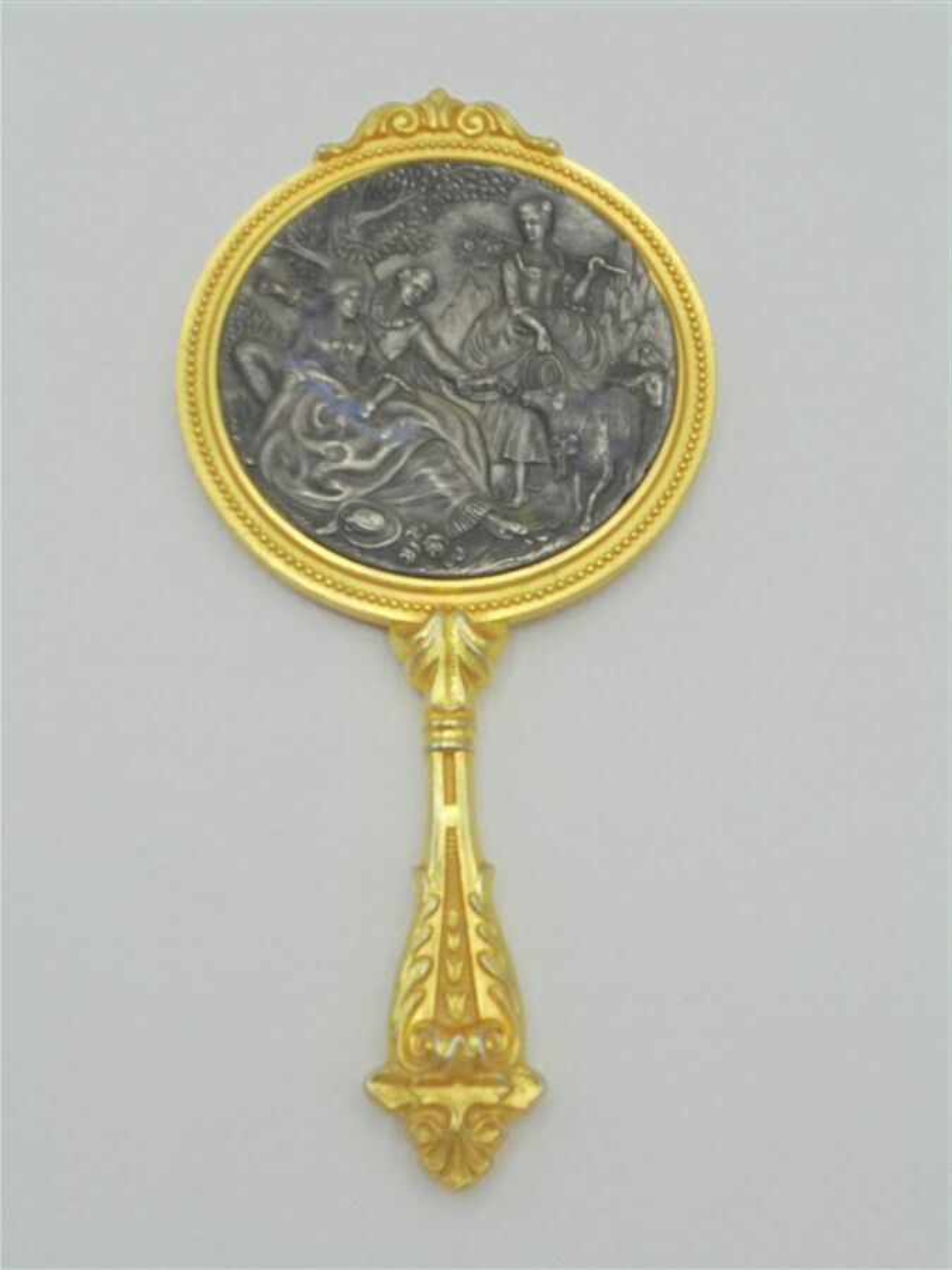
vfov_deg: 34.3
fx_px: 2053
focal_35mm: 56
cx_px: 476
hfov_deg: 26.1
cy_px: 635
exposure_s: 1/40
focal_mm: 10.1
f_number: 5.2
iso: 100
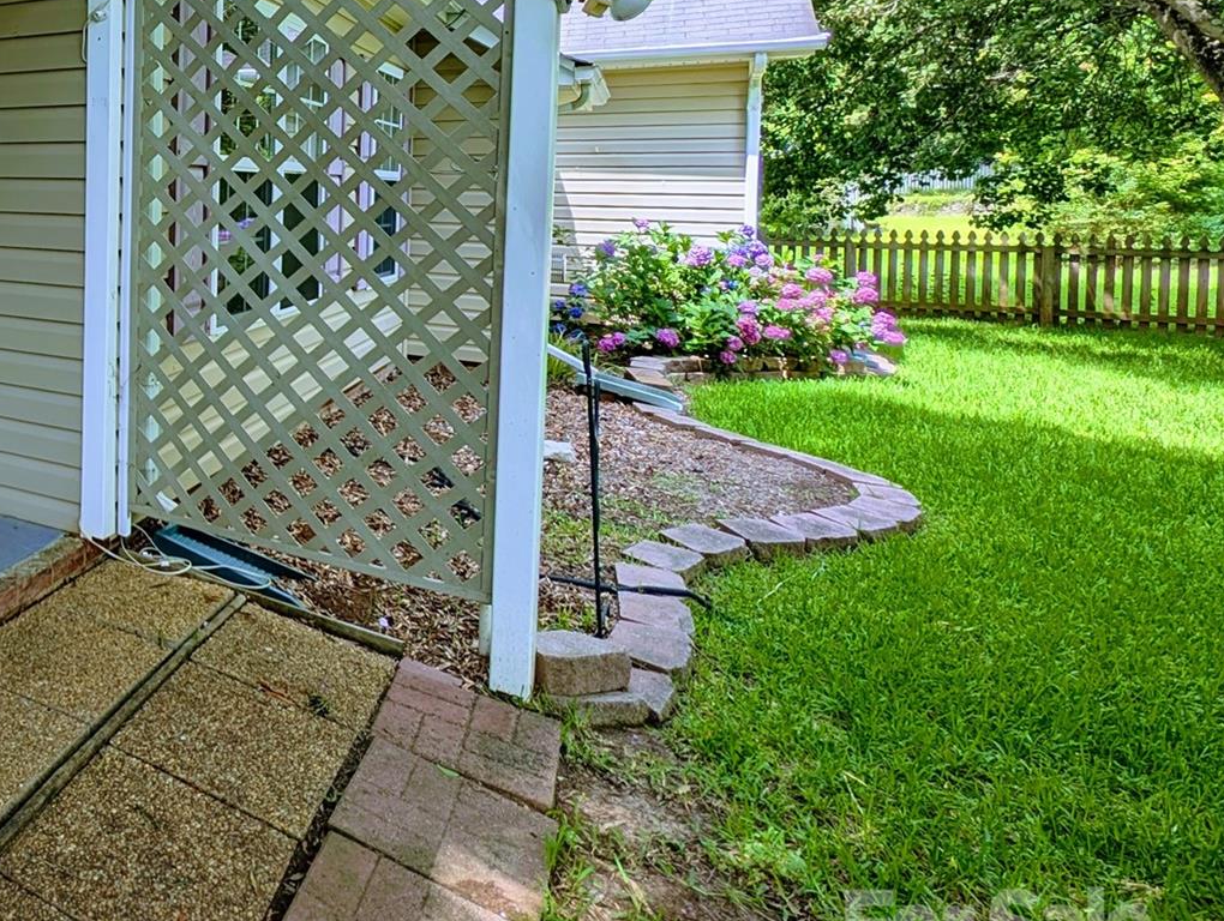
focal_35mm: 24
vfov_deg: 53.4
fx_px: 850
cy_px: 193
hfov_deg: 55.9
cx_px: 14
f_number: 1.95
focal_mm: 2.23
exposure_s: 1/747
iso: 48
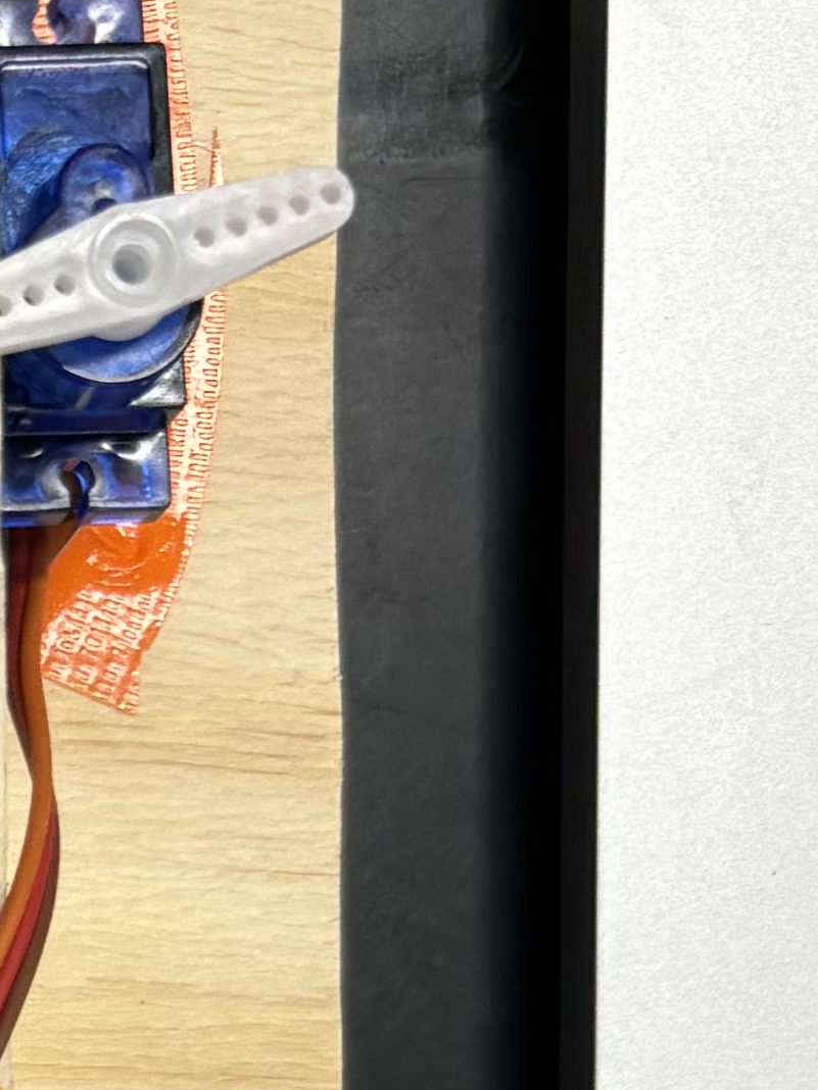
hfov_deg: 9.7
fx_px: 4380
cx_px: -1015
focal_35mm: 139
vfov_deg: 13.0
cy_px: 1904
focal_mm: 5.96
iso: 80
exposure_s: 1/100
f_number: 1.6
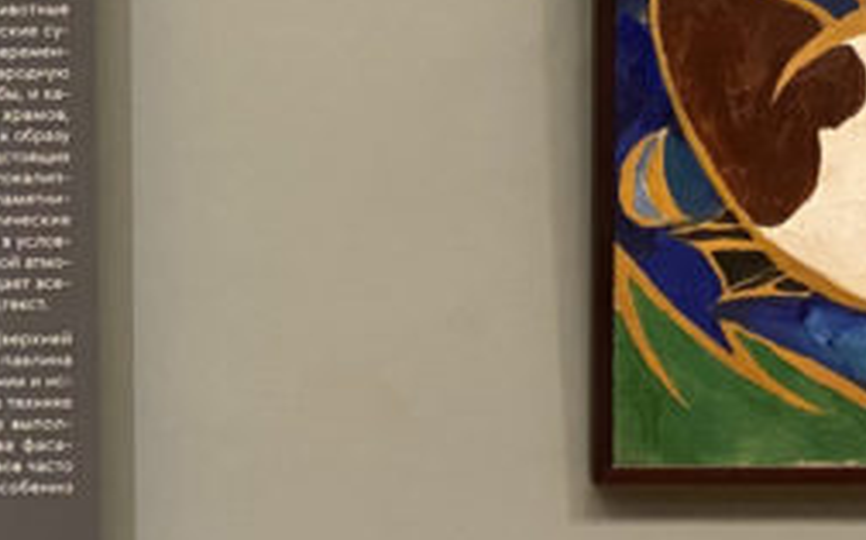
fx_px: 2641
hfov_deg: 18.3
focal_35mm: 112
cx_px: 89
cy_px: 169
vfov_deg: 11.6
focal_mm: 4.25
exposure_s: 1/56
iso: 320
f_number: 1.8
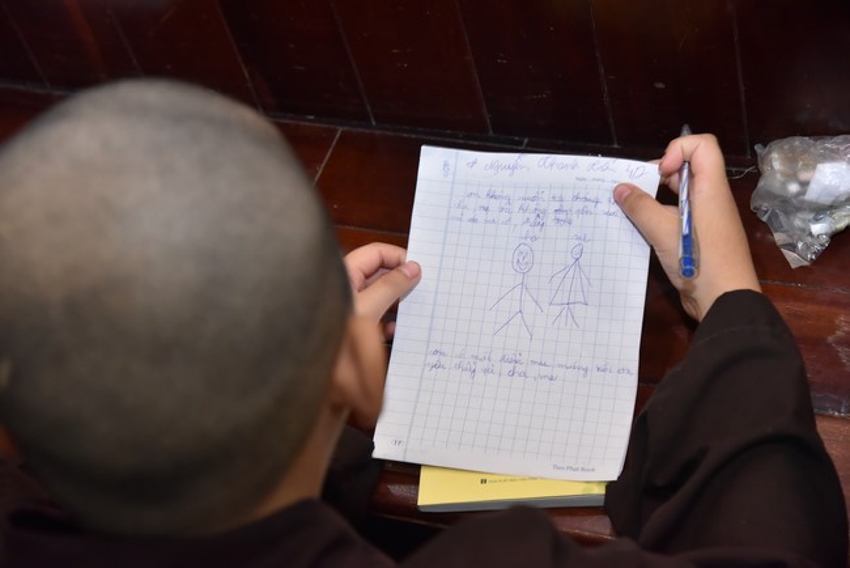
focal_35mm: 82
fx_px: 1937
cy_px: 284
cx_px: 425
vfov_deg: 16.7
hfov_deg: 24.8
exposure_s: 1/125
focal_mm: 82
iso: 3200
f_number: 5.6
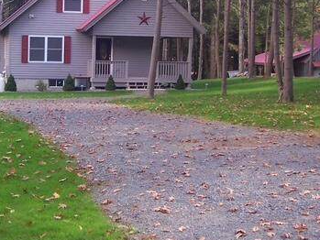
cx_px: 87
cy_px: 71
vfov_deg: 22.1
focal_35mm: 66
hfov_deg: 29.0
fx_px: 610
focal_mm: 6
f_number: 3
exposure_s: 1/90
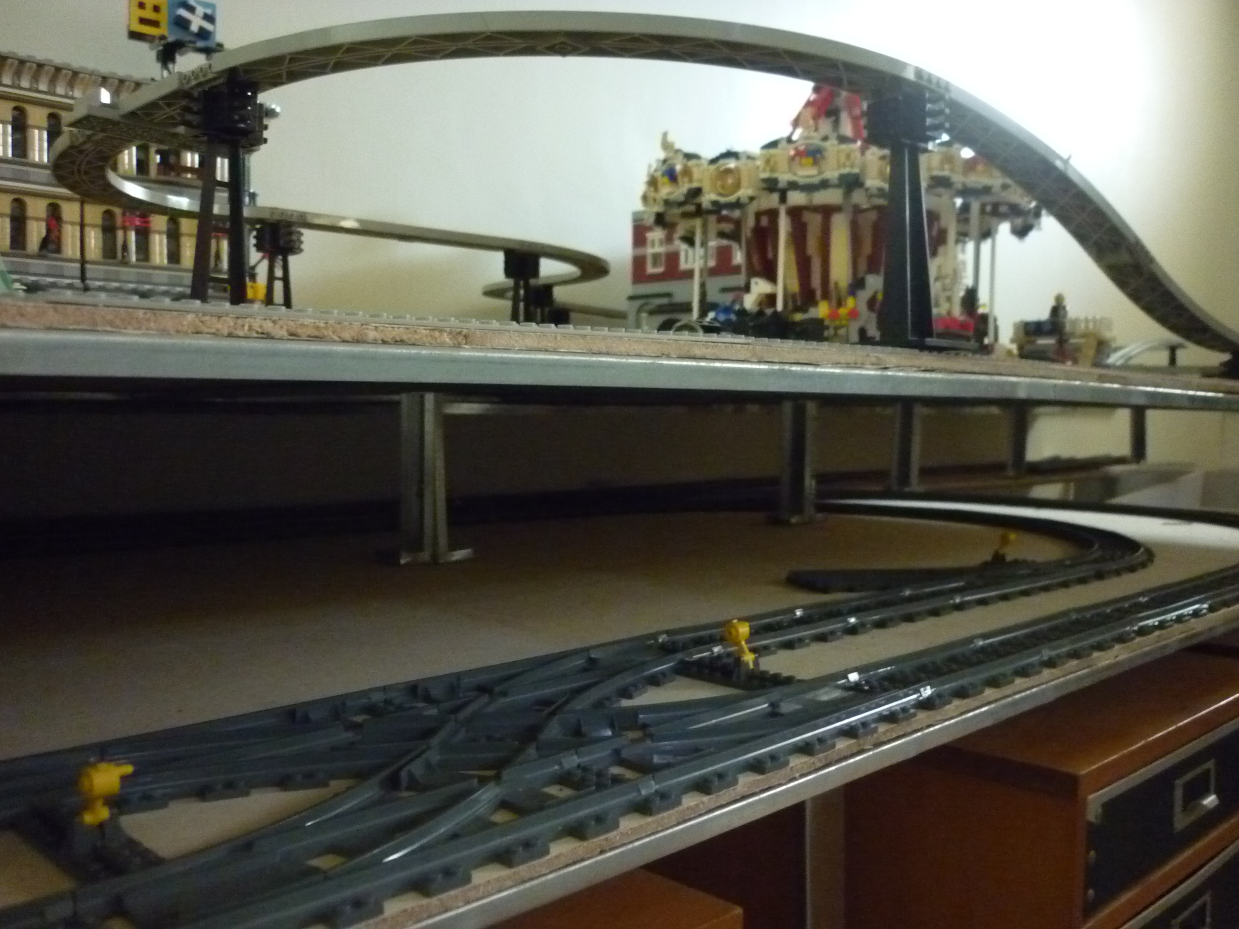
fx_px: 1181
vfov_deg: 42.9
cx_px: 620
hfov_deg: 55.4
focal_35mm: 33
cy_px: 464
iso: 800
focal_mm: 5.5
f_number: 2.8
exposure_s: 1/15
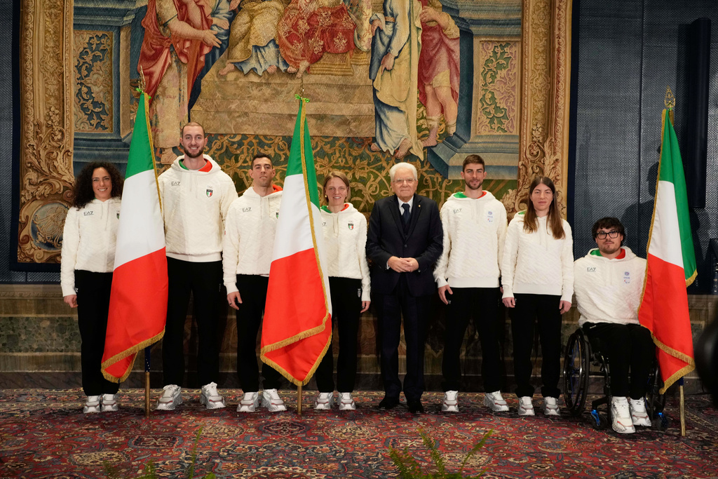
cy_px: 240
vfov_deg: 36.9
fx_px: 718
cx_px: 359
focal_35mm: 36
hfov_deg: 53.1
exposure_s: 1/160
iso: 4000
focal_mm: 36
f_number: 6.3
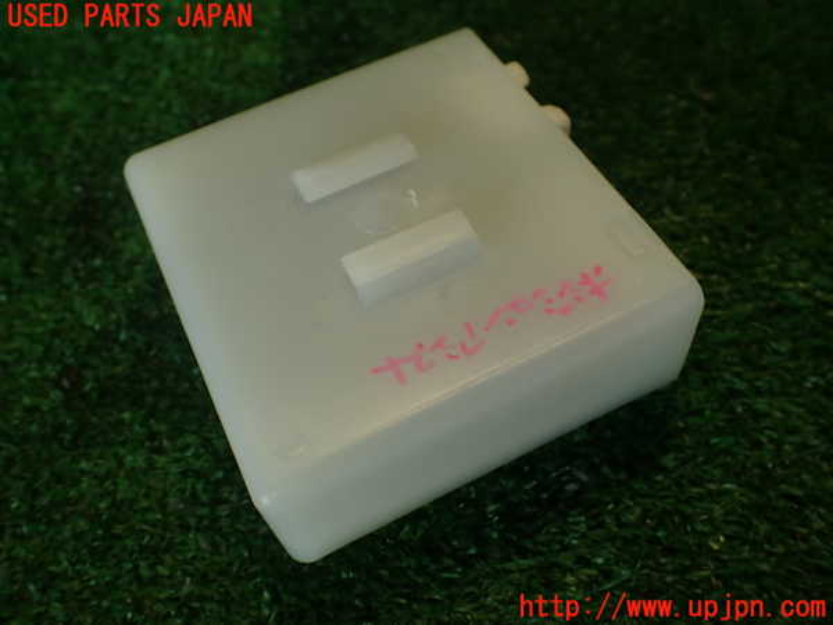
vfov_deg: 44.2
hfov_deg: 56.8
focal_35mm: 32
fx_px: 770
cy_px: 312
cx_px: 416
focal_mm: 5.79
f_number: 2.4
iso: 100
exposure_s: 1/80
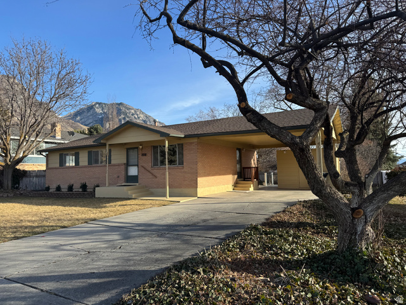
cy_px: 152
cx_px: 203
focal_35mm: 24
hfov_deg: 71.6
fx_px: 281
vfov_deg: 56.8
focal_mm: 6.76
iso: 80
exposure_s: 1/1818
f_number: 1.78
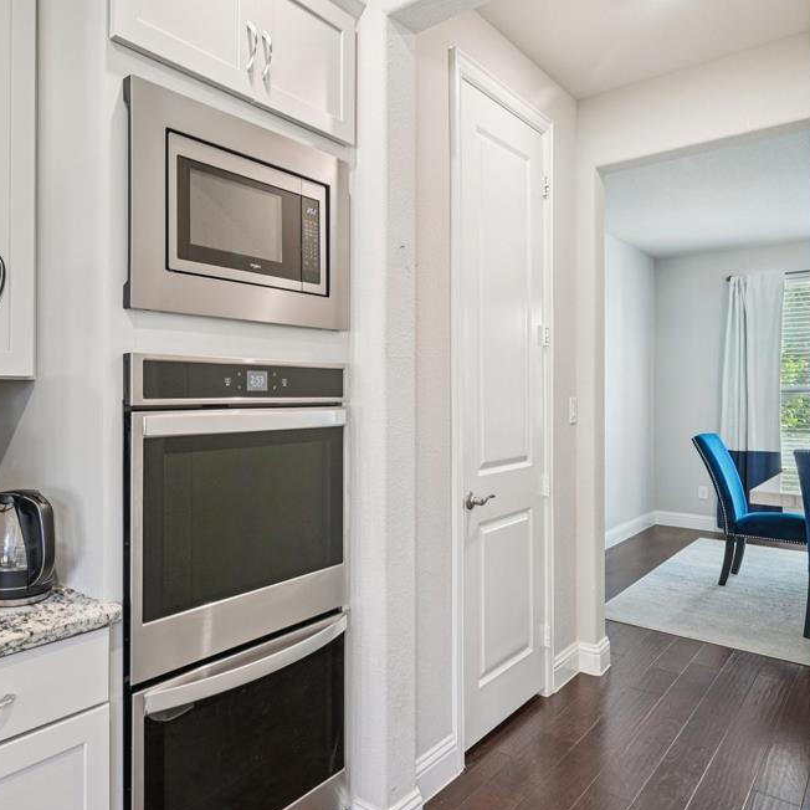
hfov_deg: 62.1
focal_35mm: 24
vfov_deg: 65.0
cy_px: 394
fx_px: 635
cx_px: 222
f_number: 8
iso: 400
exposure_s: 1/8
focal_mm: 18
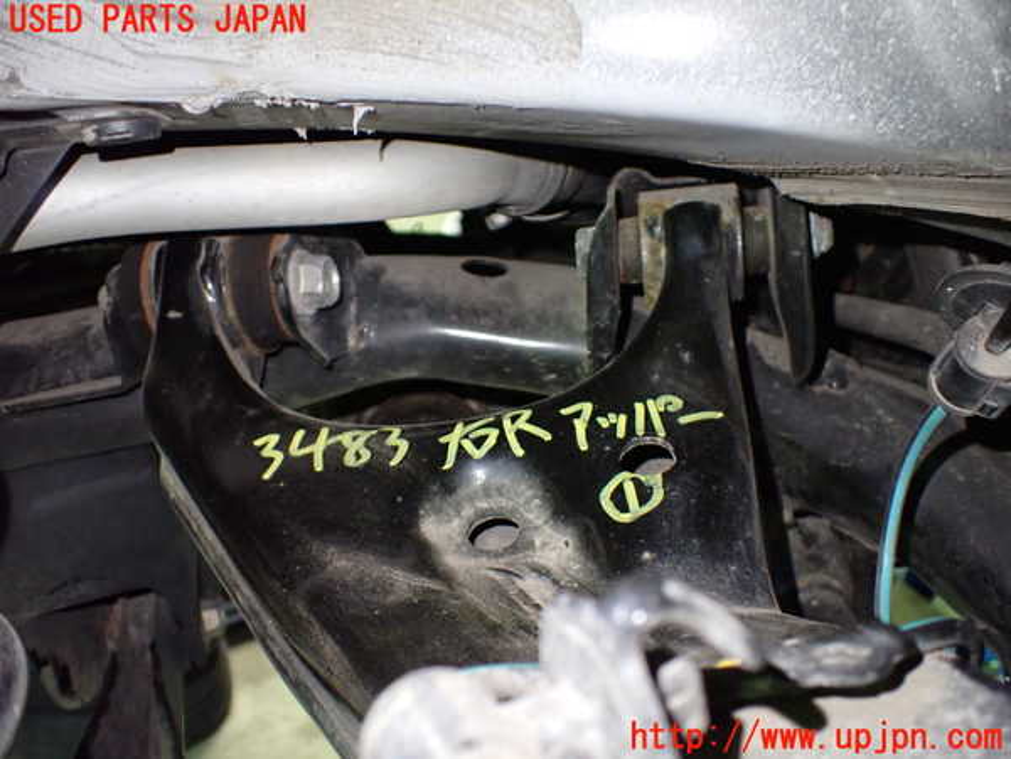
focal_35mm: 30
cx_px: 506
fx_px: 876
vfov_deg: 46.8
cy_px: 380
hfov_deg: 60.0
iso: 1000
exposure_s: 1/30
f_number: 2.3
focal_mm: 5.4
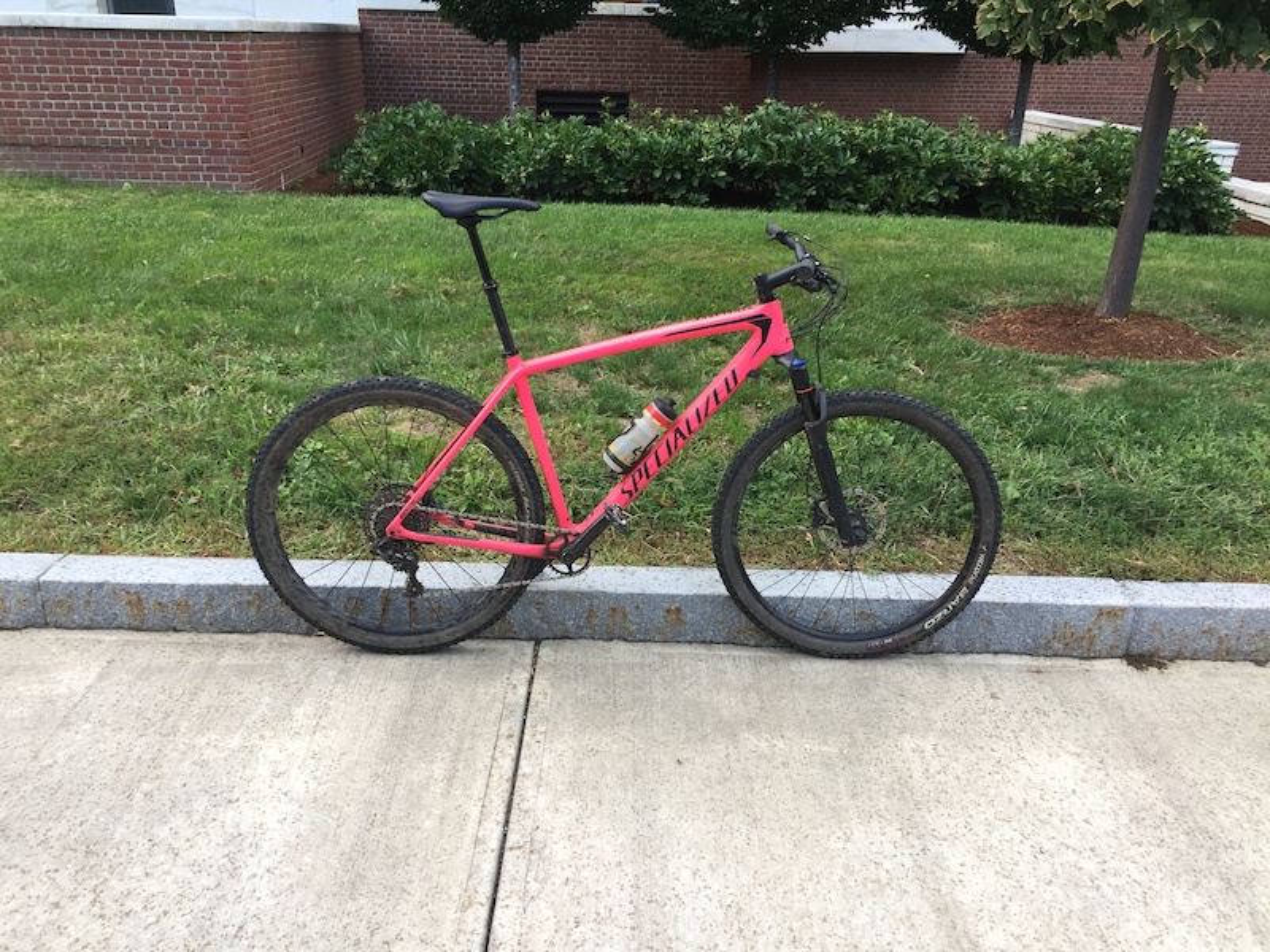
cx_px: 635
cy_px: 476
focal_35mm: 29
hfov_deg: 61.7
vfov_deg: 48.2
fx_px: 1064
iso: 32
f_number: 2.2
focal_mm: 4.15
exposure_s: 1/123
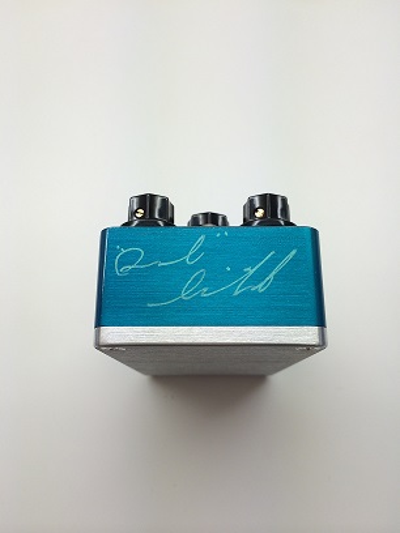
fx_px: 462
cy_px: 266
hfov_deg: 46.8
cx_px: 200
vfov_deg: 60.0
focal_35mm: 30
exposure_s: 1/120
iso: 40
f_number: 2.2
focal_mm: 4.12
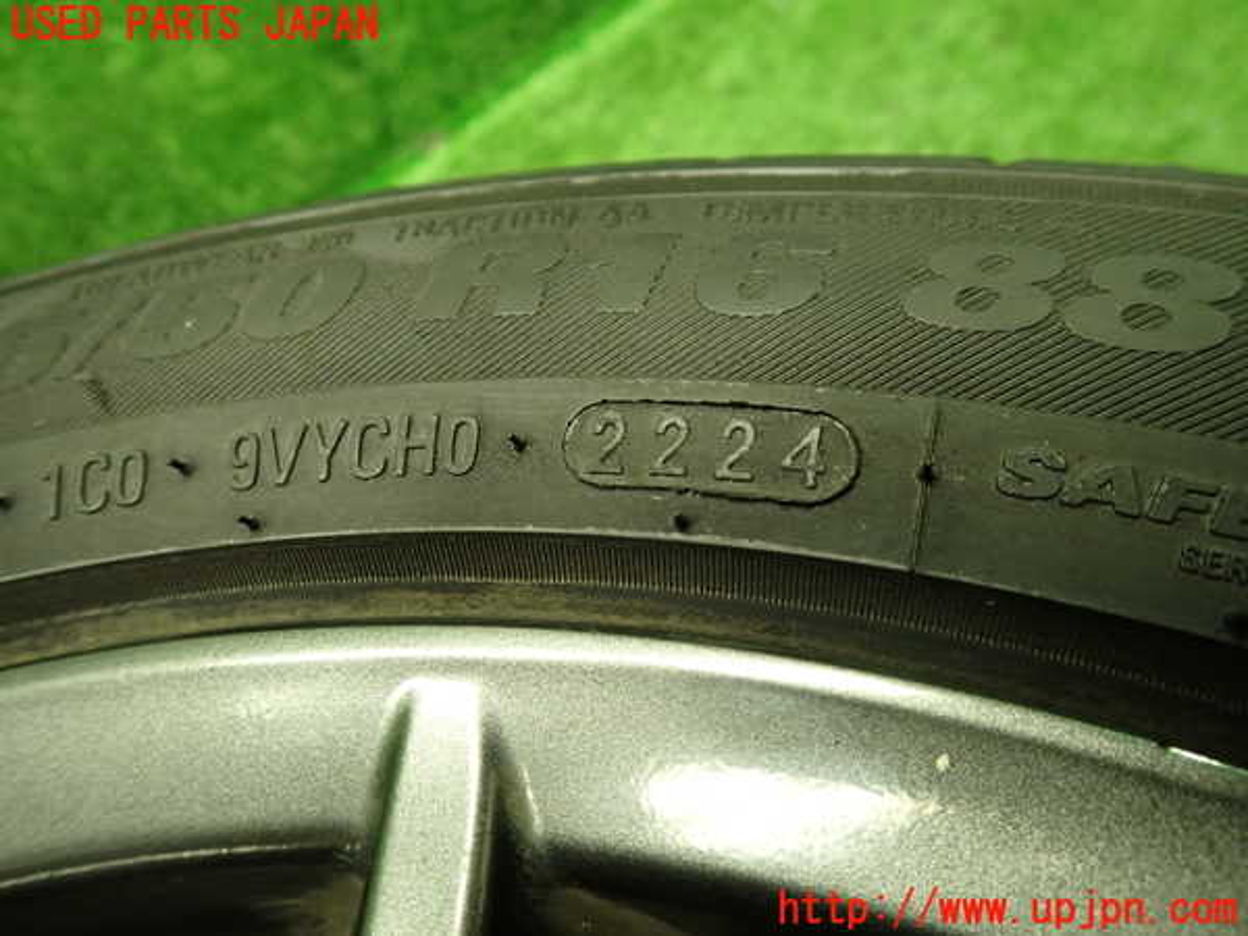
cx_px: 624
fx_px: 901
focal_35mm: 25
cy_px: 468
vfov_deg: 54.9
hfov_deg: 69.4
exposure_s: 1/30
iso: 320
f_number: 2
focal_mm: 4.5
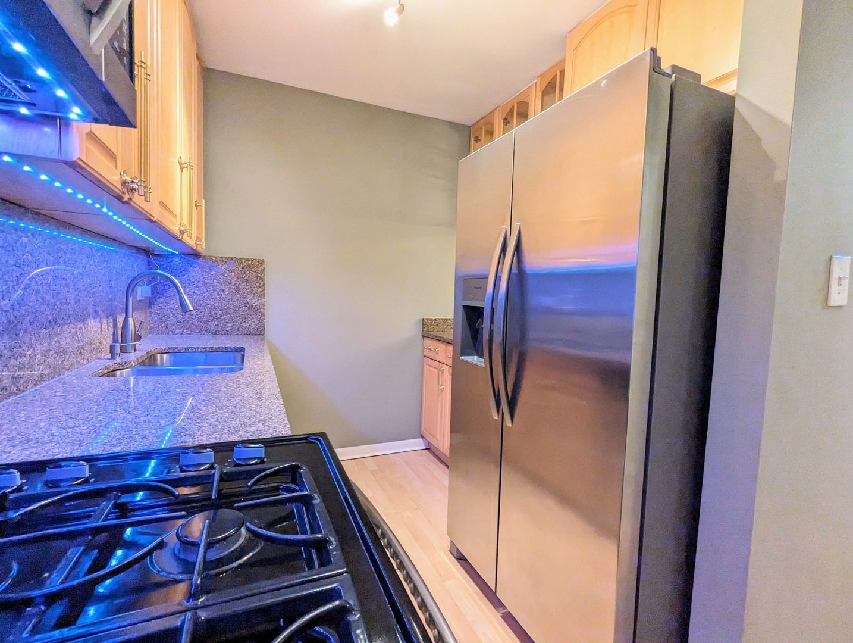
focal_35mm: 16
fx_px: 395
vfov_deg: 78.3
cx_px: 426
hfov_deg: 94.4
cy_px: 322
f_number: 2.2
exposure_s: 1/120
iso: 466
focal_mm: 2.35
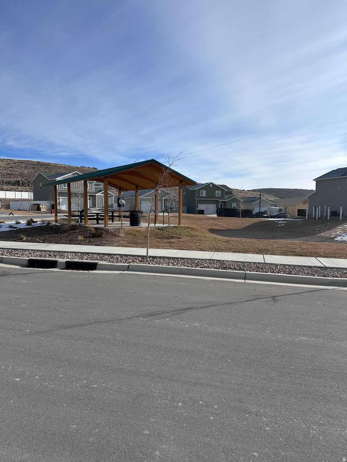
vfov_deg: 71.6
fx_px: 321
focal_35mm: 24
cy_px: 231
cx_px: 174
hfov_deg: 56.8
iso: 80
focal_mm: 6.86
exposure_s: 1/7042
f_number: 1.78
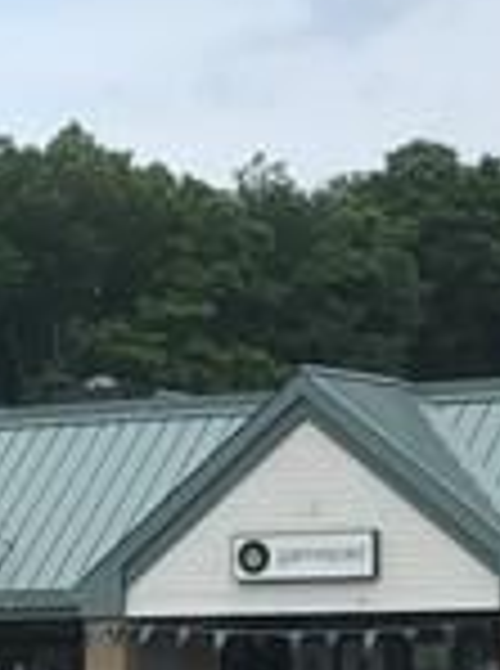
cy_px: 648
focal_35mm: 193
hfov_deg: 7.5
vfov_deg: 10.2
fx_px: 3733
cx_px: -374
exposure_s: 1/1656
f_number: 1.8
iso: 20
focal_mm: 3.99
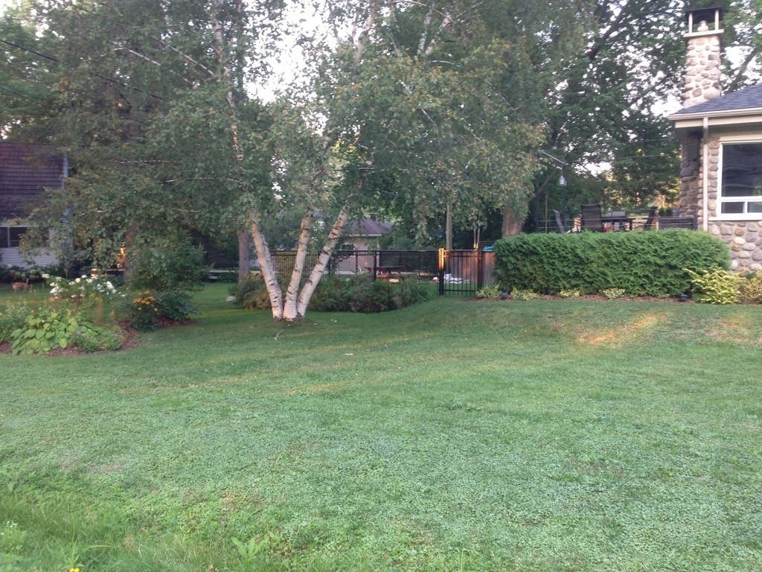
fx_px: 726
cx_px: 381
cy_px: 286
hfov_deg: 55.4
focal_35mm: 33
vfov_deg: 42.9
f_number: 2.4
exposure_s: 1/30
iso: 50
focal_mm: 4.12
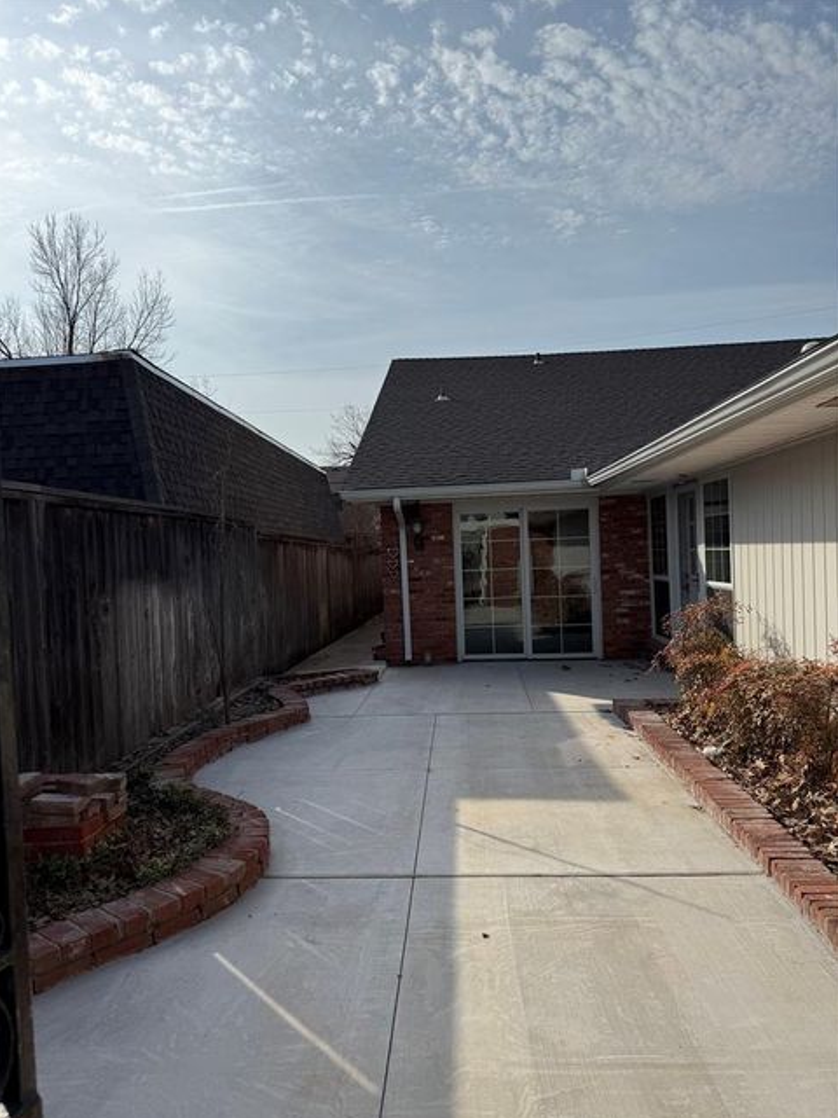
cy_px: 579
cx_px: 403
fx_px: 807
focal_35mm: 25
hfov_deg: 54.9
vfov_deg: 69.4
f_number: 1.78
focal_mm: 6.76
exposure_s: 1/10309
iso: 80
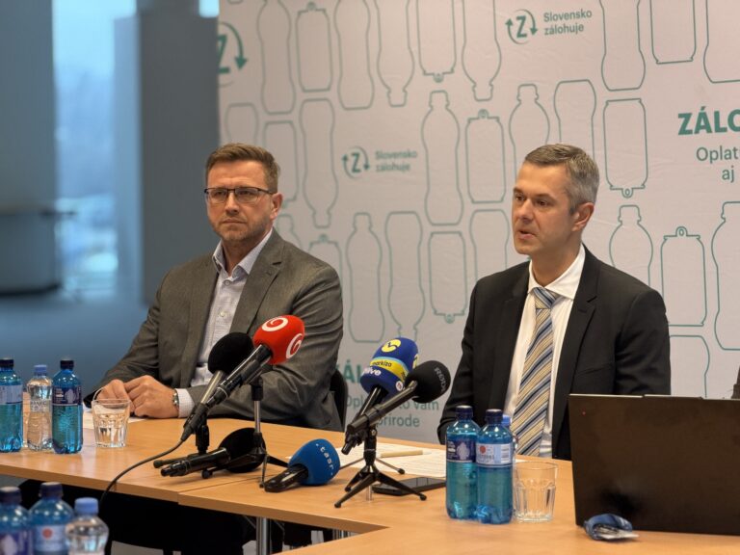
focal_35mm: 100
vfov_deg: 14.8
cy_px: 278
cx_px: 370
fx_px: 2138
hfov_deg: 19.6
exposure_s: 1/100
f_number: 2.8
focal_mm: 16.89
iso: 500
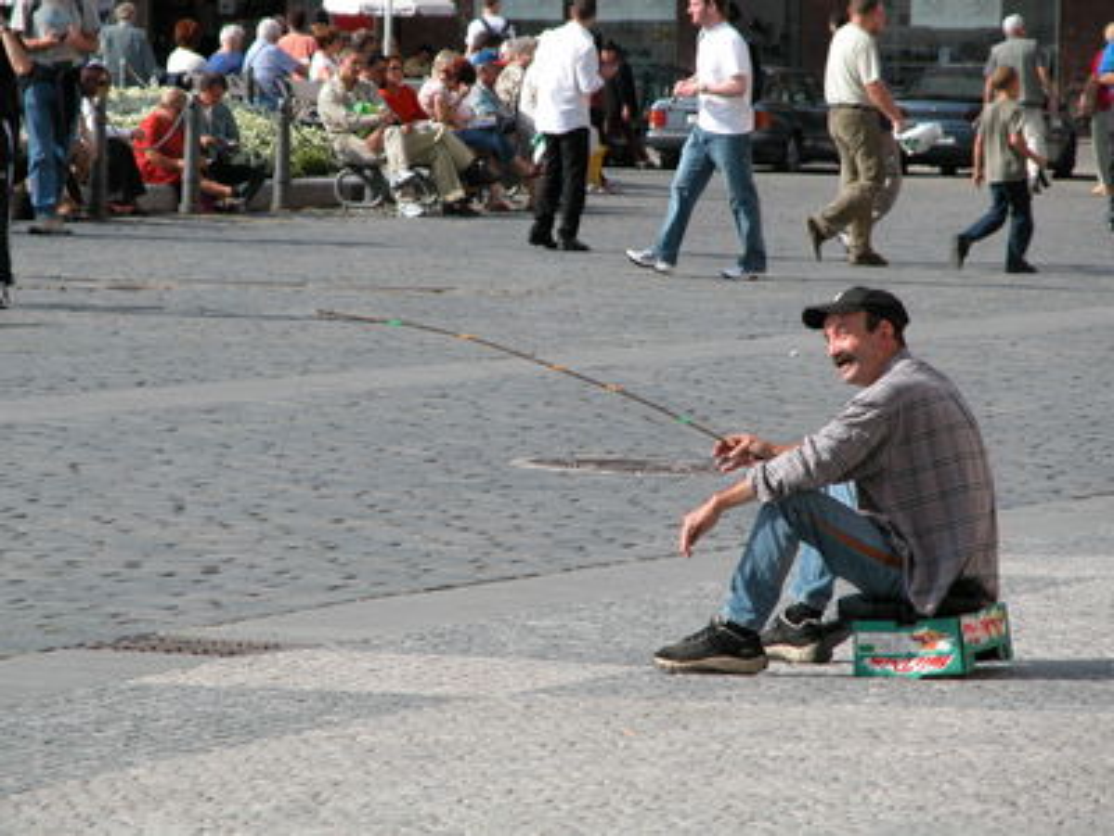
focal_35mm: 280
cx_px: 557
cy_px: 418
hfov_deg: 7.1
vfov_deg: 5.3
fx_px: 9011
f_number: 5.3
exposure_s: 1/314
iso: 100
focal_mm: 71.2
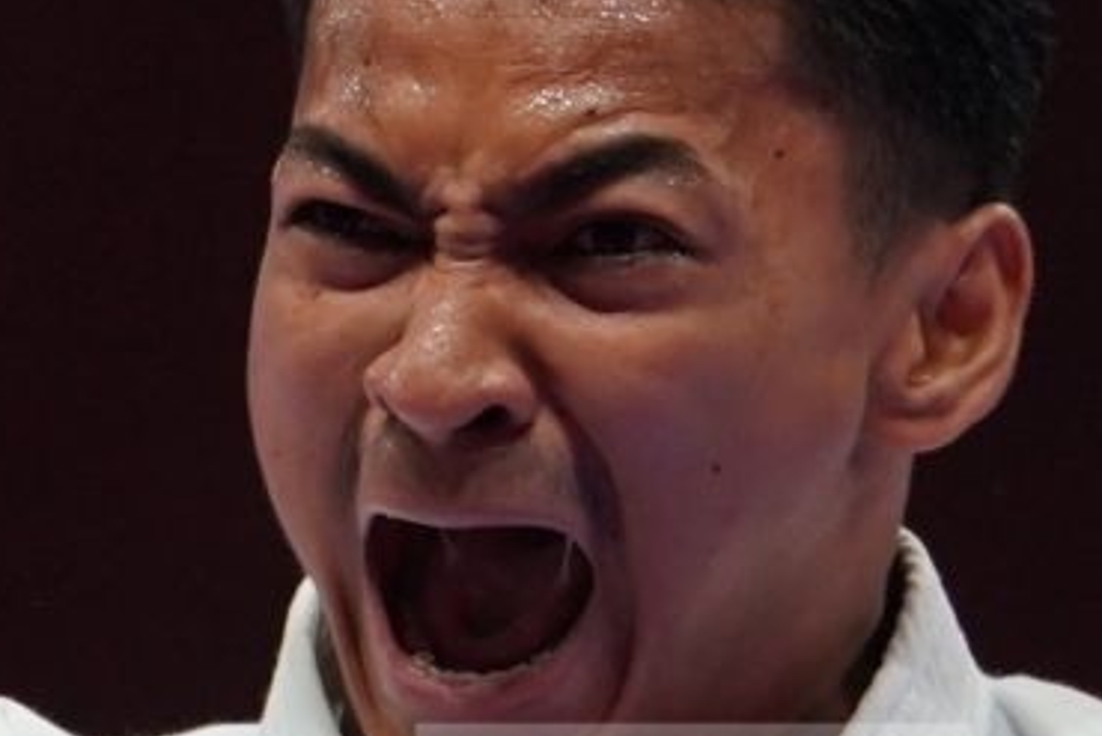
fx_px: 62498
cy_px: 995
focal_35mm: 2041
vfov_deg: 0.7
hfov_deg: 1.0
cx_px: -316
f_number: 4
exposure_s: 1/500
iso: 1250
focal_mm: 280
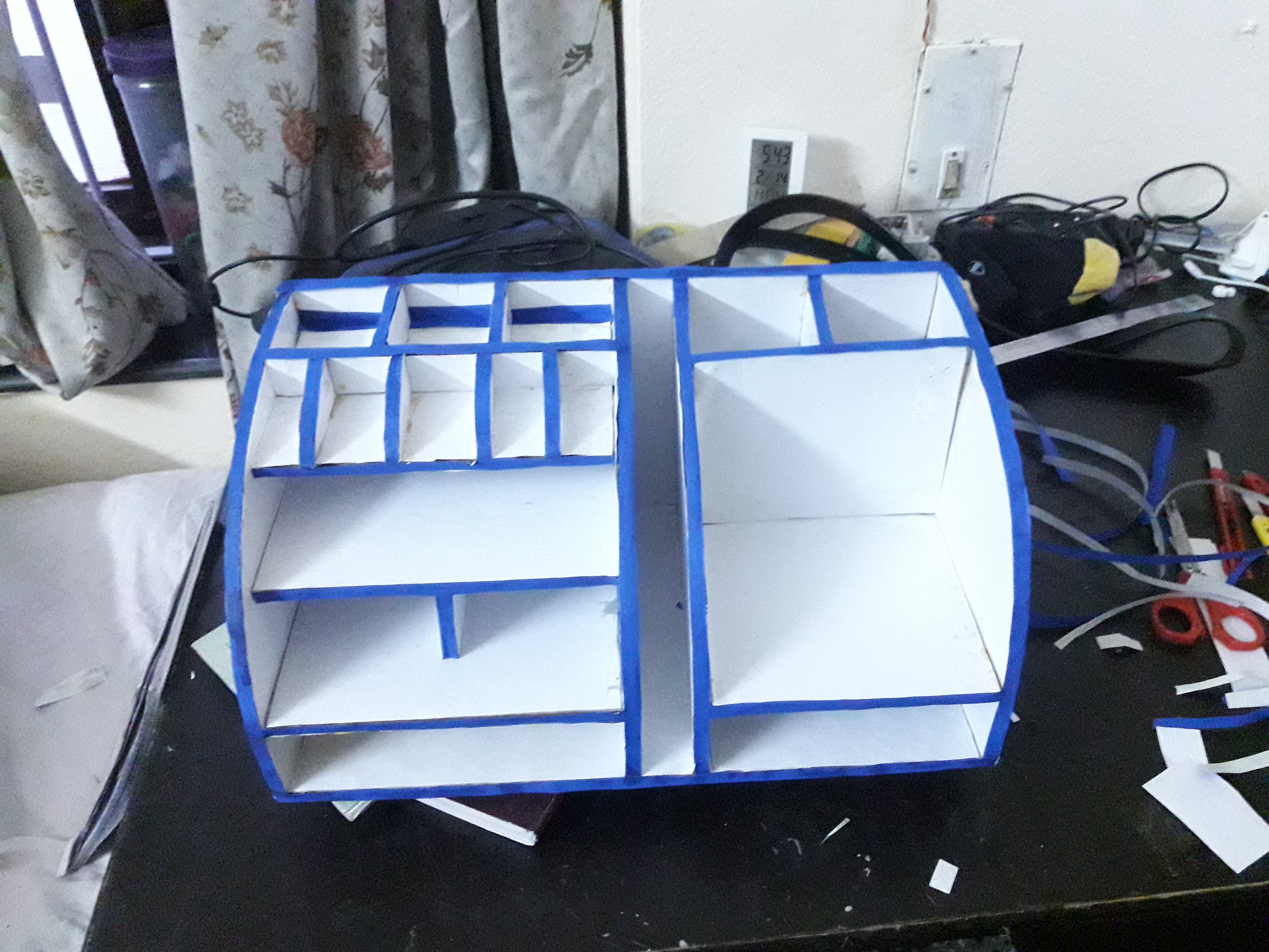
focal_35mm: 28
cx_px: 634
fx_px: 1026
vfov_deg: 49.7
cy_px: 476
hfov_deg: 63.4
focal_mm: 3.7
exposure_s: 1/25
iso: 800
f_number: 1.9
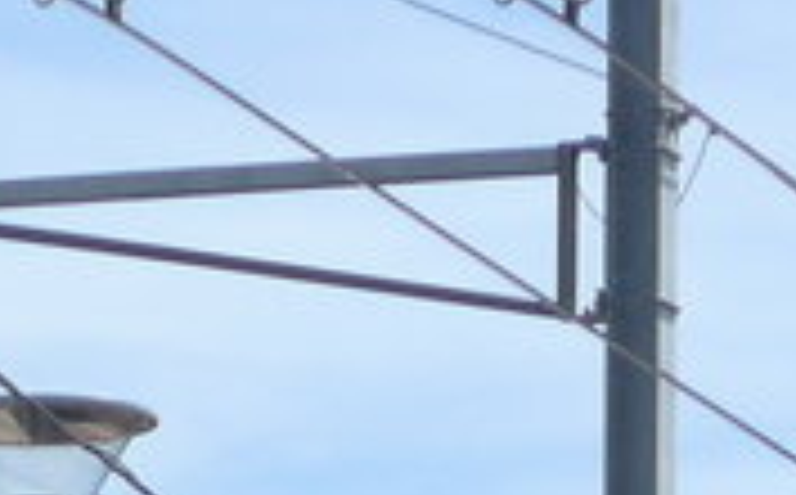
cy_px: 1872
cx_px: 54
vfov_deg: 2.2
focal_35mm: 576
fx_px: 12476
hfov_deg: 3.7
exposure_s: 1/640
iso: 80
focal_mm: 16
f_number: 4.4
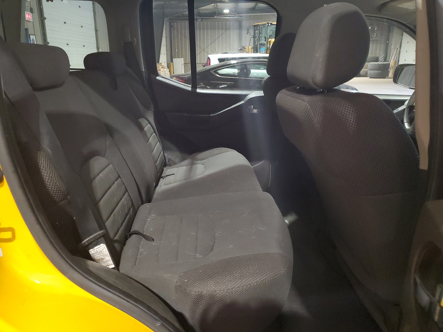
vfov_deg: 53.1
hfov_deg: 67.3
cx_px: 222
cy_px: 166
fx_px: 333
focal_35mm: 26
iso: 333
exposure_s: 1/30
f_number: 1.5
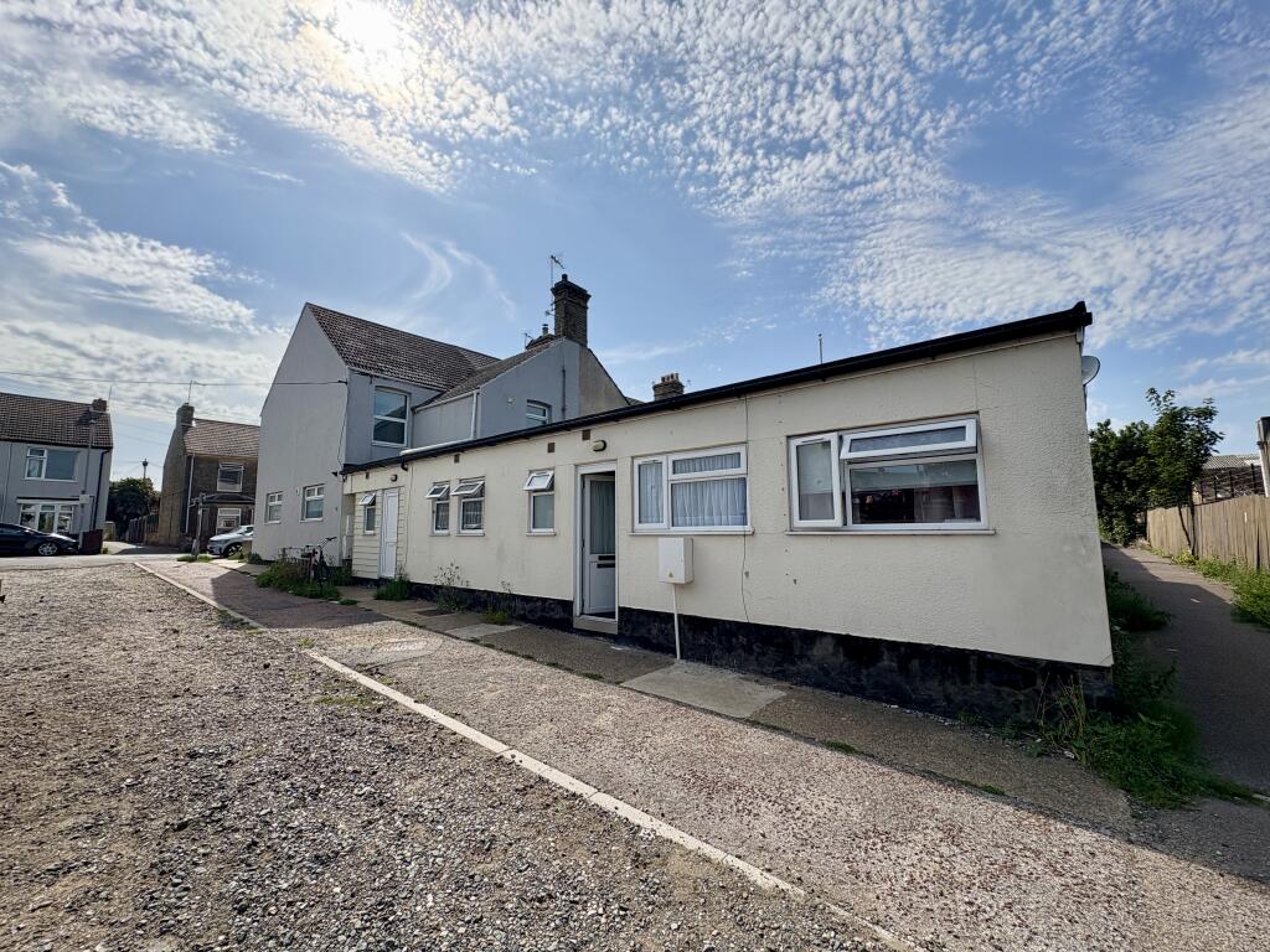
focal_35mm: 14
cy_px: 476
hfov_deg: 102.1
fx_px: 514
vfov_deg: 85.7
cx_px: 635
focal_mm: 2.22
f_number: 2.2
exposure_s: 1/2584
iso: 50
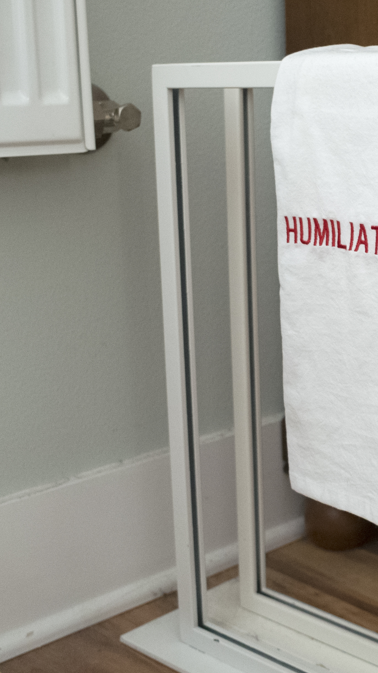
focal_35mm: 59
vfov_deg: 35.4
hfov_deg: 19.5
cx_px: 418
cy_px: 323
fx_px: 1051
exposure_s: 1/60
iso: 1600
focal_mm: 18.3
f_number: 2.8
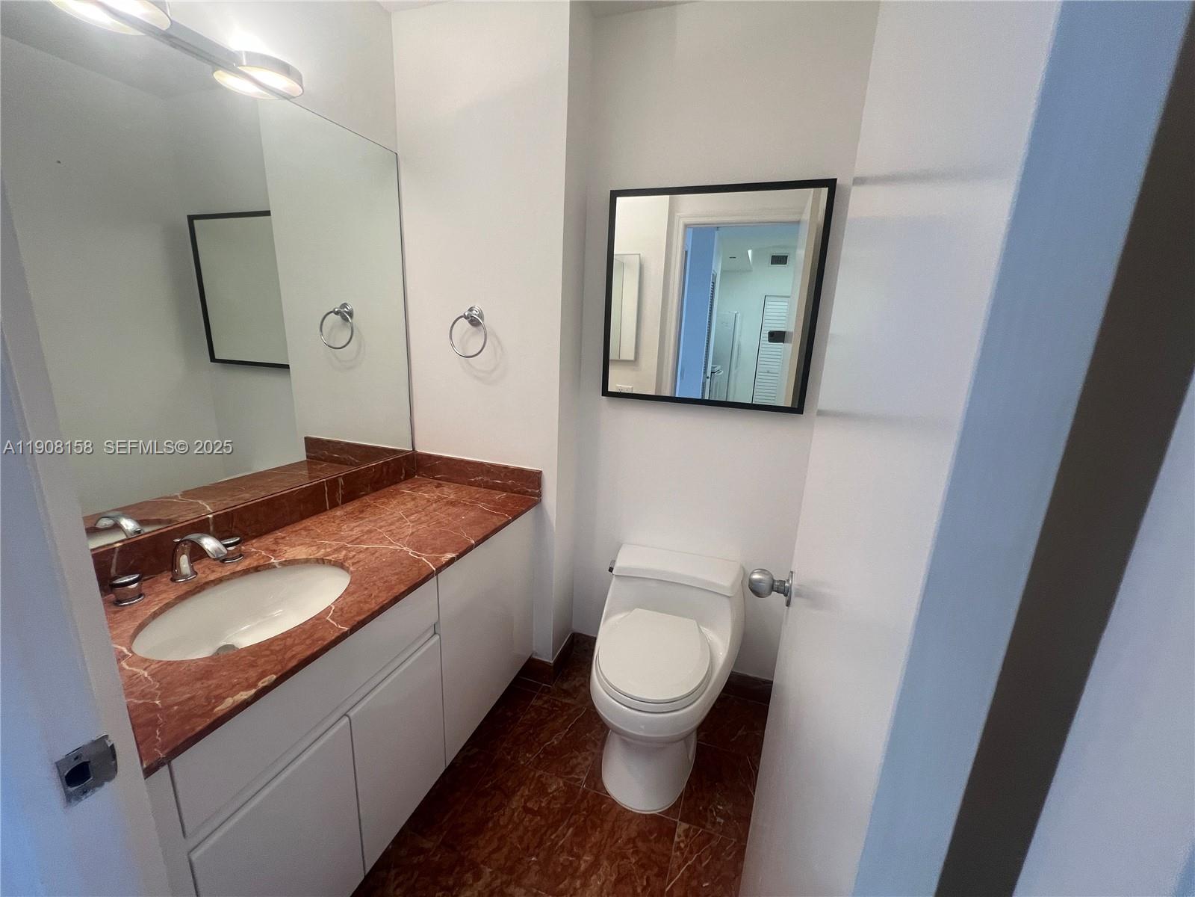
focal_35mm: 13
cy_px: 448
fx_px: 449
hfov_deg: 106.2
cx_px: 598
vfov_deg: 89.9
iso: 64
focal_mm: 1.57
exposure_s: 1/120
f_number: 1.8
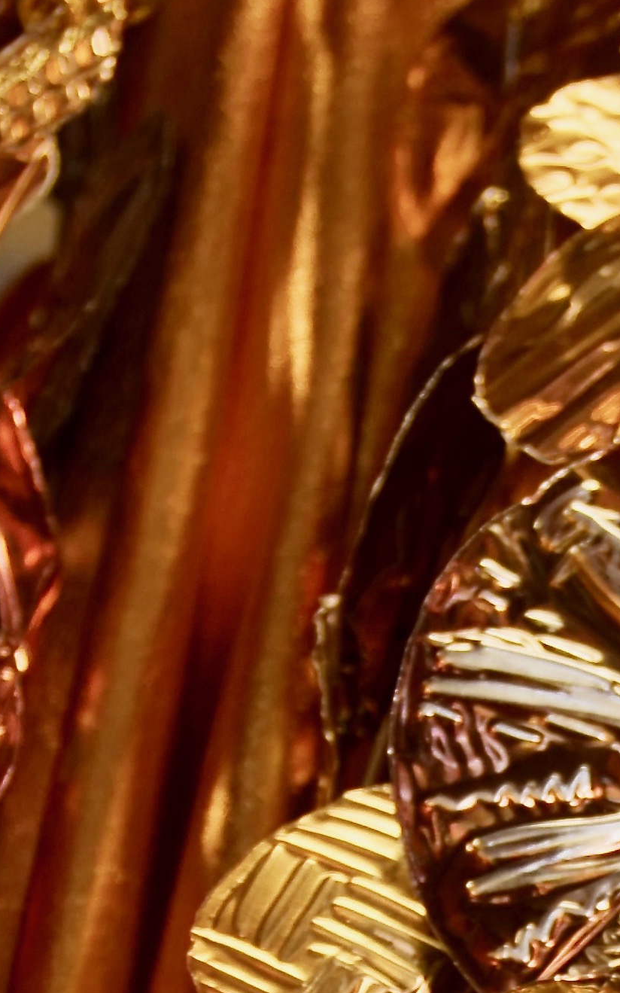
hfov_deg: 3.7
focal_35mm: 350
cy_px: 1147
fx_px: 9465
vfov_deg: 6.0
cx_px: 792
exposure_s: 1/30
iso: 250
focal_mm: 42
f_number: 3.8
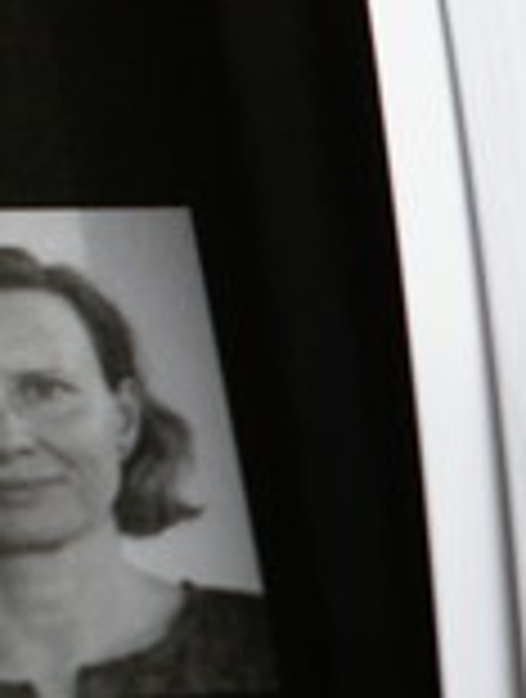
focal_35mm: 256
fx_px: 5163
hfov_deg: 5.7
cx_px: 1151
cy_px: 585
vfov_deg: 7.7
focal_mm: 45
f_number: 8
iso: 100
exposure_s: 1/100
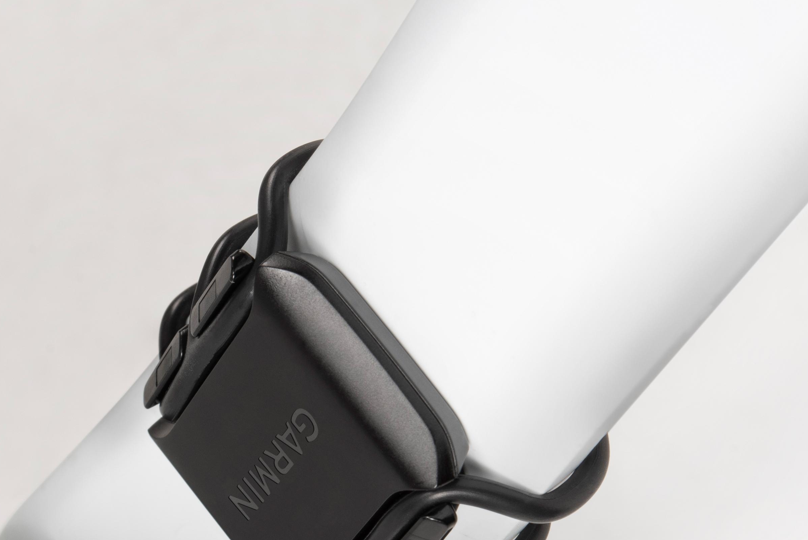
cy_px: 507
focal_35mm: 150
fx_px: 3368
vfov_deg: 9.1
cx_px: -15
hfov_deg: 13.5
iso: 200
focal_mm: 60
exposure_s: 1/200
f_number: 18
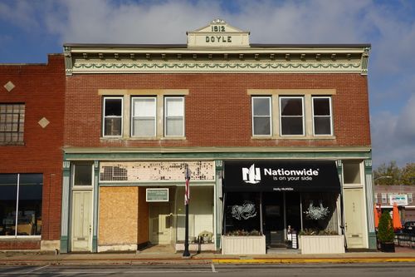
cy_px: 138
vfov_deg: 34.2
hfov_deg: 49.6
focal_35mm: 39
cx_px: 208
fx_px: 449
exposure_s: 1/320
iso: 100
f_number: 5.6
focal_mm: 14.4
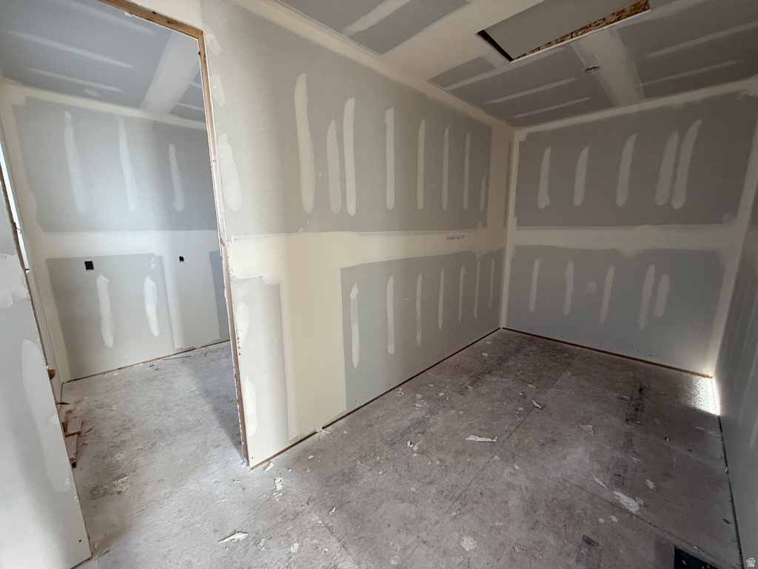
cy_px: 284
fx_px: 307
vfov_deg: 85.7
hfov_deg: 102.1
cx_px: 379
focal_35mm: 14
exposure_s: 1/99
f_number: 2.2
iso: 250
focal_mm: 2.22
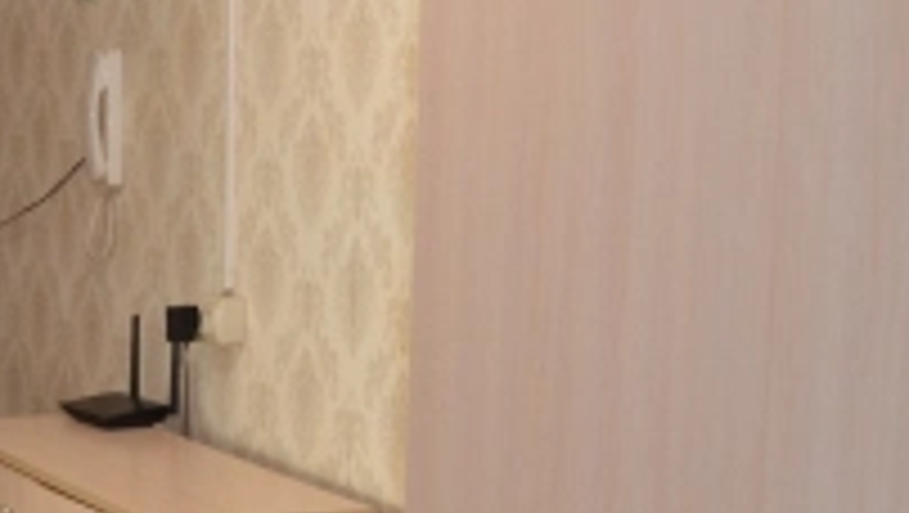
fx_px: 2195
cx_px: -513
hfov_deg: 19.8
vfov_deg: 13.3
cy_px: 270
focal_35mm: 91
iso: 900
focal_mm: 18
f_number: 3.5
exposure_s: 1/60
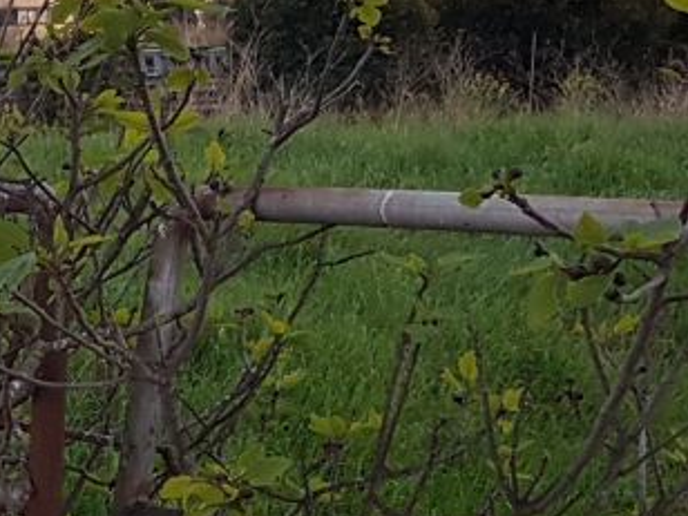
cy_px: 516
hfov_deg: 16.5
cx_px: -396
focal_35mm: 107
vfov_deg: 13.6
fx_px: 2127
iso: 200
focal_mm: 4.2
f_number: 1.7
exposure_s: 1/25
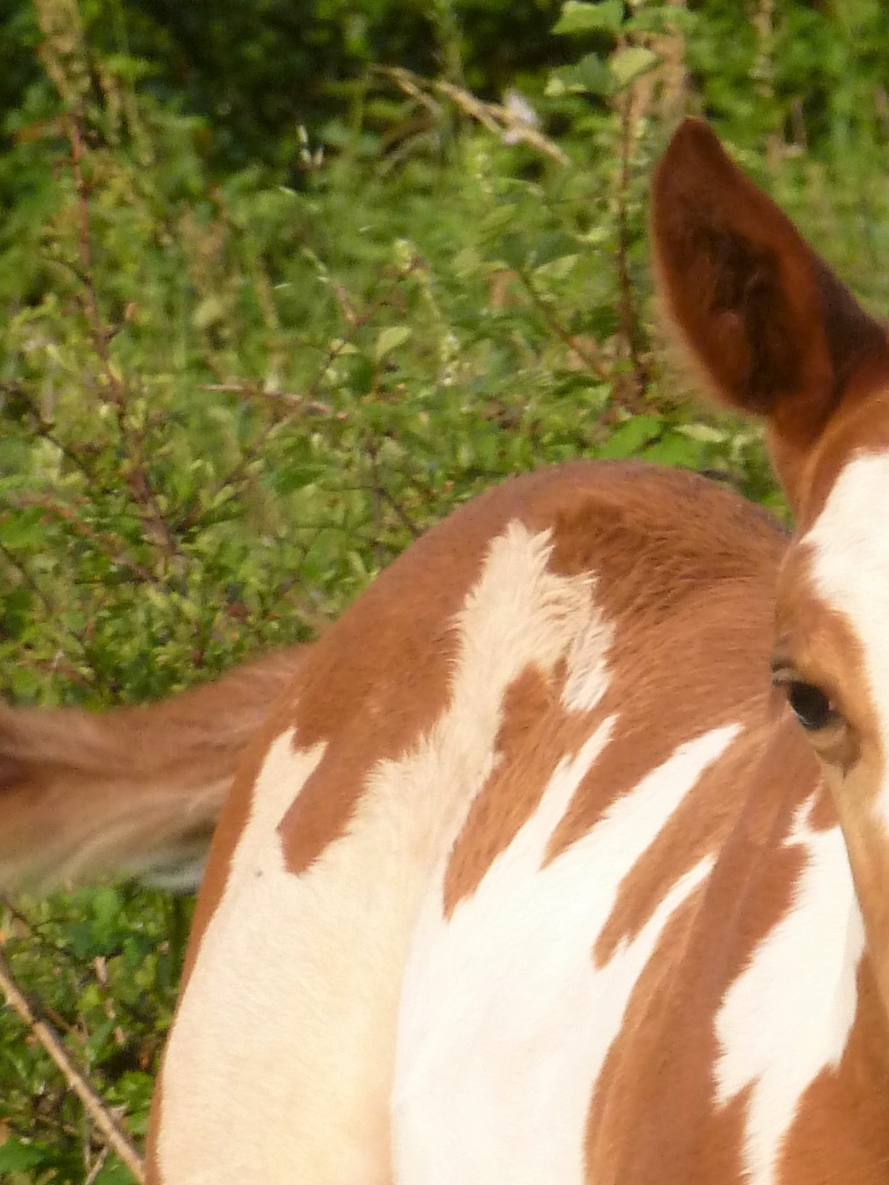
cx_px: 715
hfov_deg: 1.7
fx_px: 29752
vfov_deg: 2.3
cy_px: 1445
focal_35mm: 869
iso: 200
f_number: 5.7
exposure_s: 1/200
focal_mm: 51
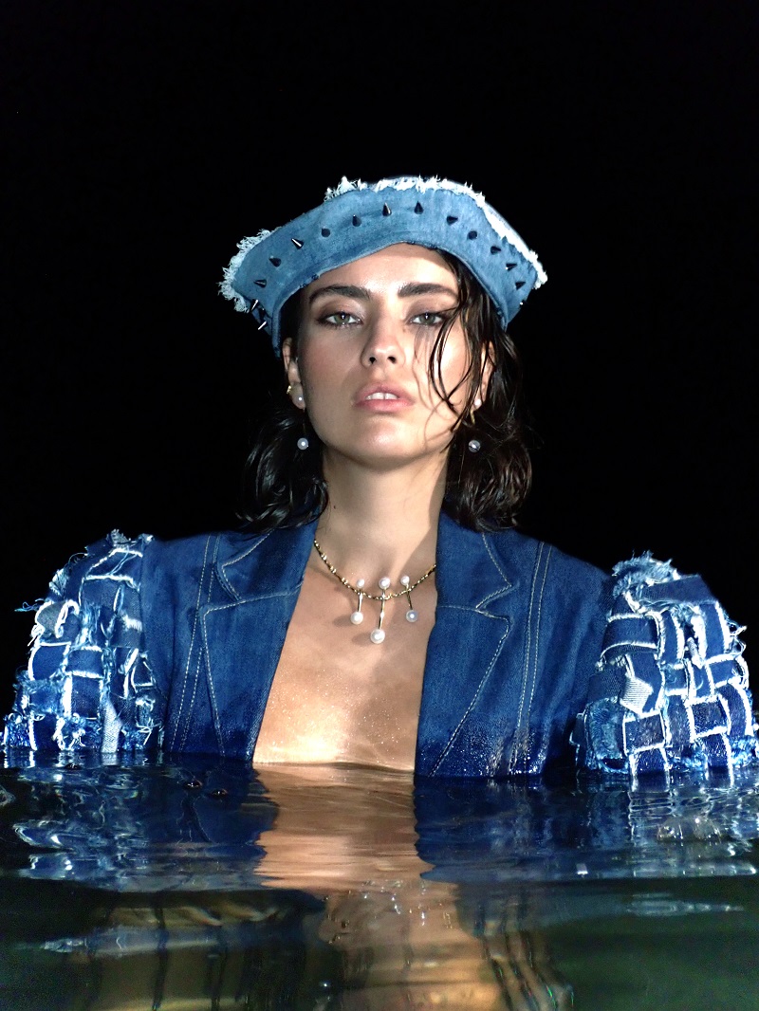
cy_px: 506
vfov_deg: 40.4
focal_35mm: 47
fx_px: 1373
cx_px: 380
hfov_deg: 30.9
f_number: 9
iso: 800
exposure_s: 1/50
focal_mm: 8.4
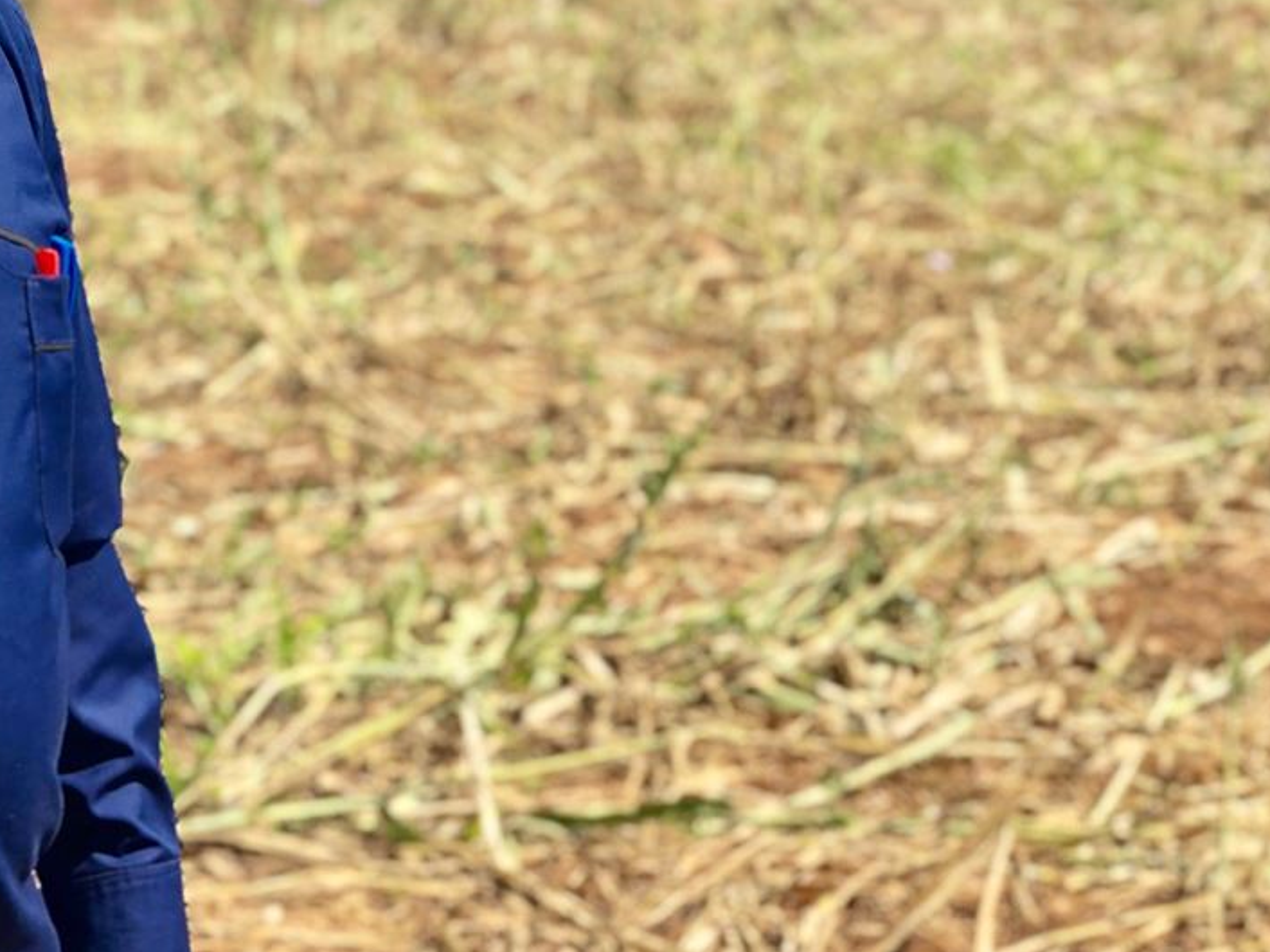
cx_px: 159
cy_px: 243
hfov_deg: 18.6
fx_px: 3814
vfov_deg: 14.2
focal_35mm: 104
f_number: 2.4
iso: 16
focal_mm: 6
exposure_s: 1/440
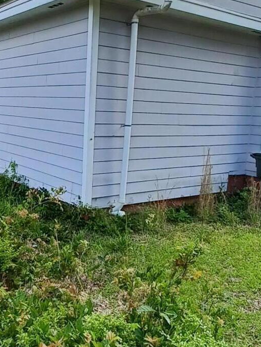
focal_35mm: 38
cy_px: 177
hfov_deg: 37.1
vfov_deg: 49.0
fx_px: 382
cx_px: 78
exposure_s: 1/347
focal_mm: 1.42
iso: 40
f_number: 2.2
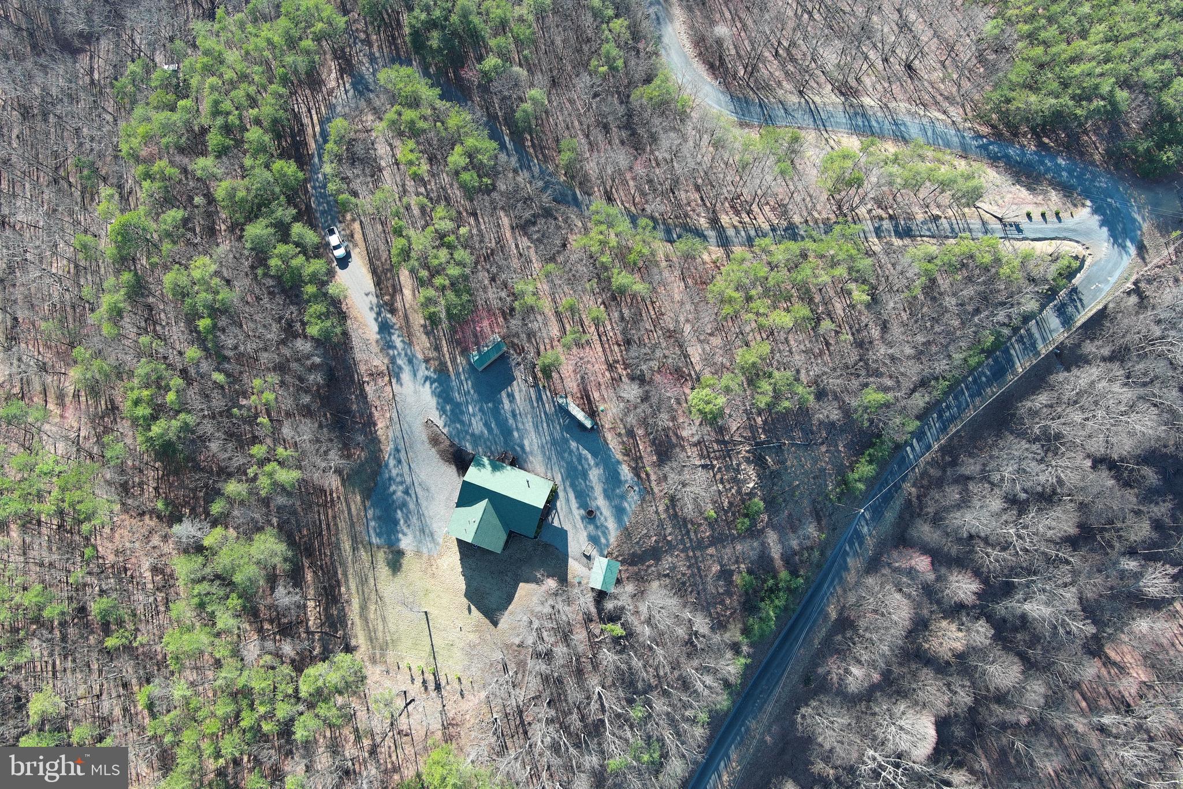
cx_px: 592
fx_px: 953
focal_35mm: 29
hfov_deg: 63.7
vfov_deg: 45.0
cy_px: 394
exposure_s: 1/181
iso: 100
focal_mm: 10.57
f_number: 2.8
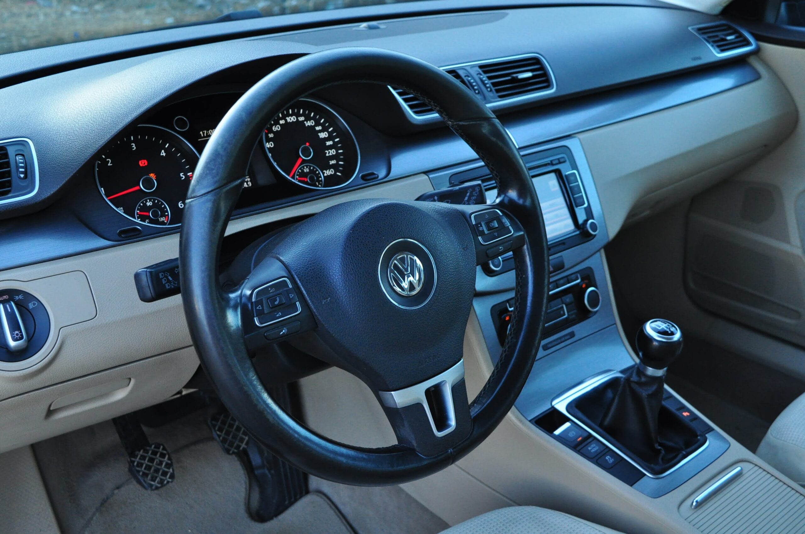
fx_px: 904
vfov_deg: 32.9
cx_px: 402
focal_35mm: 40
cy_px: 267
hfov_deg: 48.0
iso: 1000
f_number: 5.6
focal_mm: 27
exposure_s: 1/100
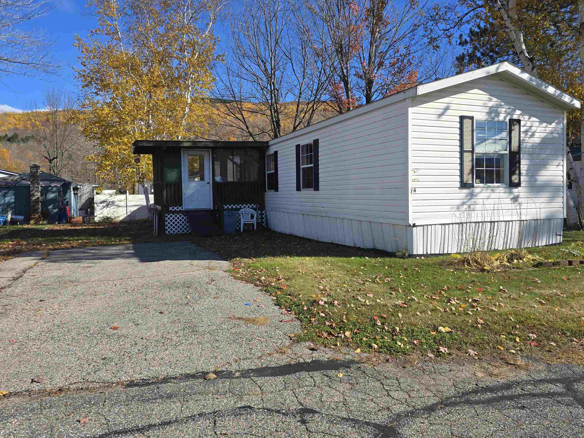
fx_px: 422
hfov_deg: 69.3
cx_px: 308
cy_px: 203
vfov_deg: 54.8
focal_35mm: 25
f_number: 1.7
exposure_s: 1/719
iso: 12
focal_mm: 6.3
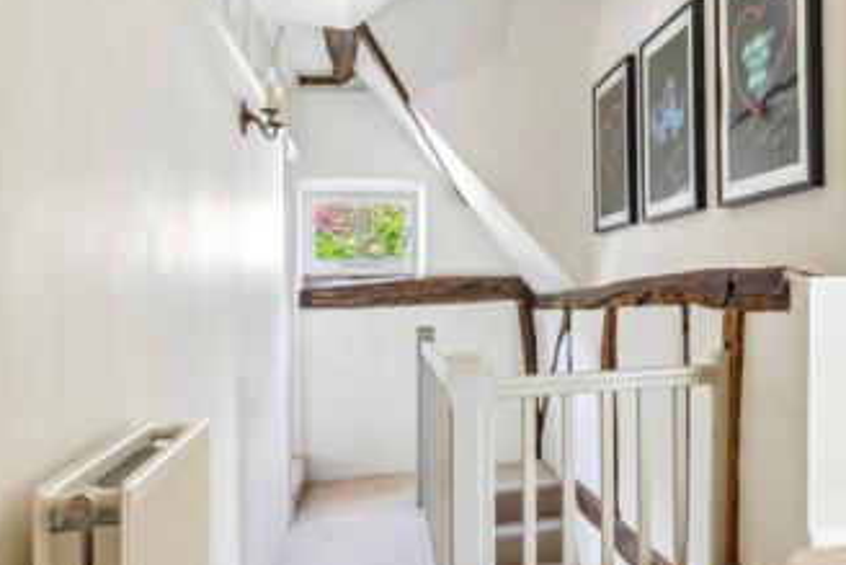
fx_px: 752
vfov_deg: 41.1
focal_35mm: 32
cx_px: 620
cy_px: 259
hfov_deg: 56.2
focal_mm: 16
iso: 640
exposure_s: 1/13
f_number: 6.3
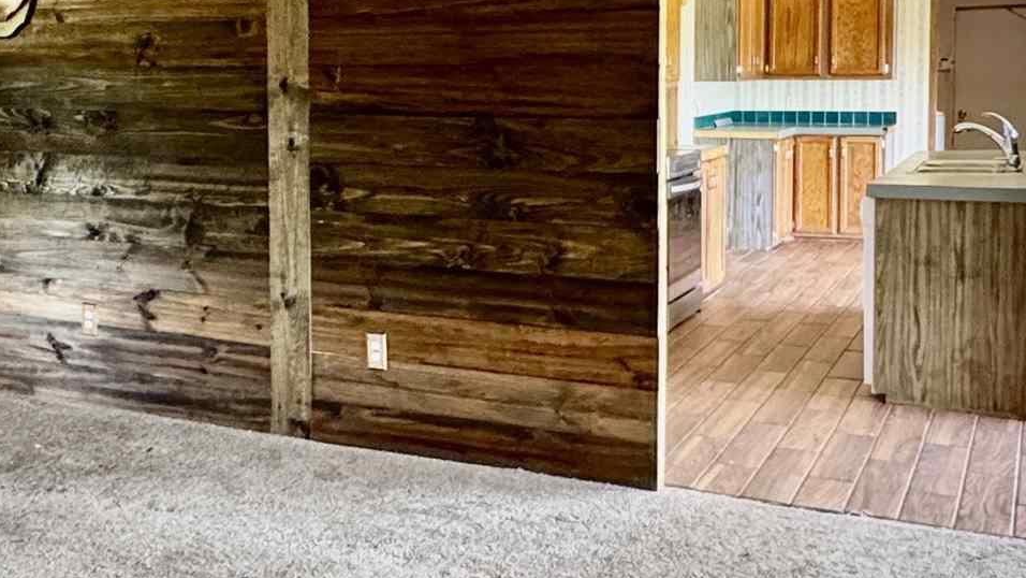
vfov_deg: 24.1
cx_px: 305
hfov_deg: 41.3
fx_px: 1333
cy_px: 133
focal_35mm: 49
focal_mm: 2.22
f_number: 2.2
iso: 320
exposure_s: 1/75
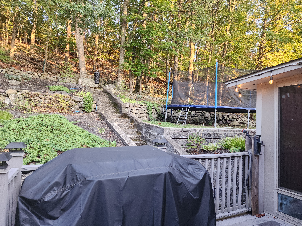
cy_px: 113
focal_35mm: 23
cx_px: 151
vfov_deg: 58.9
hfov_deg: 73.9
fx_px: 201
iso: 200
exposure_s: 1/180
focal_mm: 6.4
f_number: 1.8
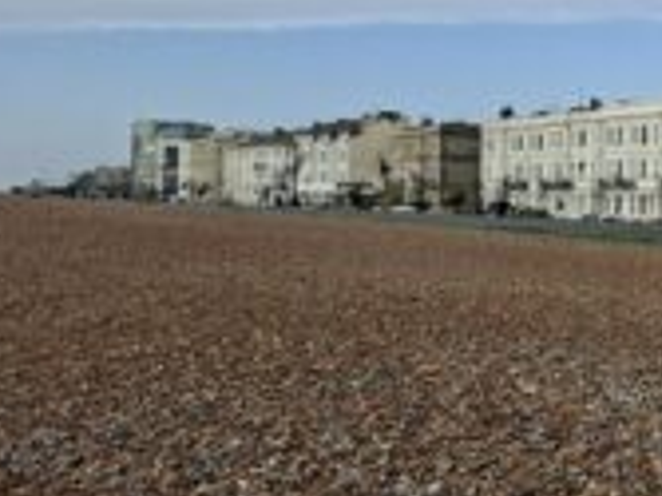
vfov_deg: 26.4
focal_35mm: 55
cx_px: 666
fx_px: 1051
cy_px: 175
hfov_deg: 32.1
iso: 50
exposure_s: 1/1047
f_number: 1.8
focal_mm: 5.54
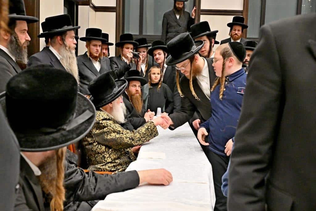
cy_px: 106
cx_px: 158
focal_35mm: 36
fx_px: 316
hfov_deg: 53.1
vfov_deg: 36.8
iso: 1250
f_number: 4
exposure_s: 1/640
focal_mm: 24
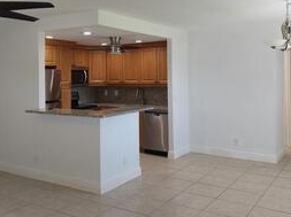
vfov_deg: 37.3
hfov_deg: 48.9
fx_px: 319
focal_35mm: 38
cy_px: 77
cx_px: 125
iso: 125
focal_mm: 5.23
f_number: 1.8
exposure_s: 1/120
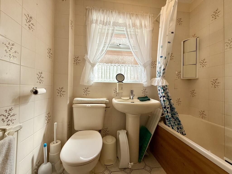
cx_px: 116
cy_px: 87
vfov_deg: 85.7
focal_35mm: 14
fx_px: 94
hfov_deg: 102.1
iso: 50
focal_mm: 2.22
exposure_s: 1/134
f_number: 2.2
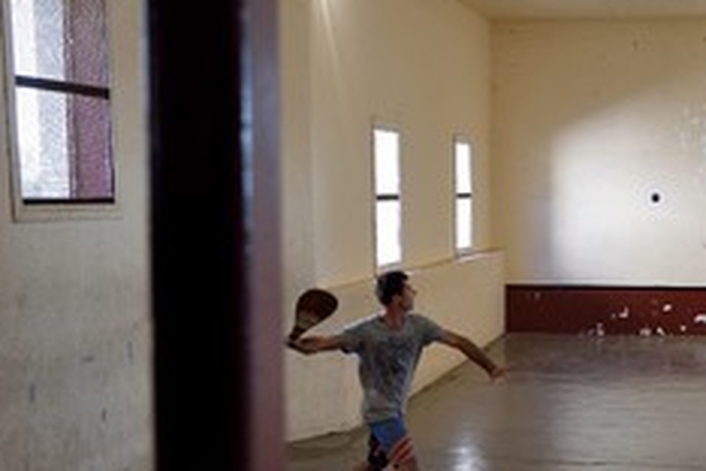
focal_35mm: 61
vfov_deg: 22.2
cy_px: 305
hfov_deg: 32.0
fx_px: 1196
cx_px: 564
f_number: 5
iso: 800
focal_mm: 34
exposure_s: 1/200
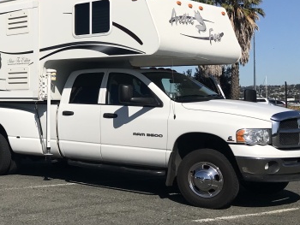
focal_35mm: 64
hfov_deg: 28.5
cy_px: 55
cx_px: 7
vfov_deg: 22.7
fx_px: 555
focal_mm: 3.99
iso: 20
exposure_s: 1/5319
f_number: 1.8
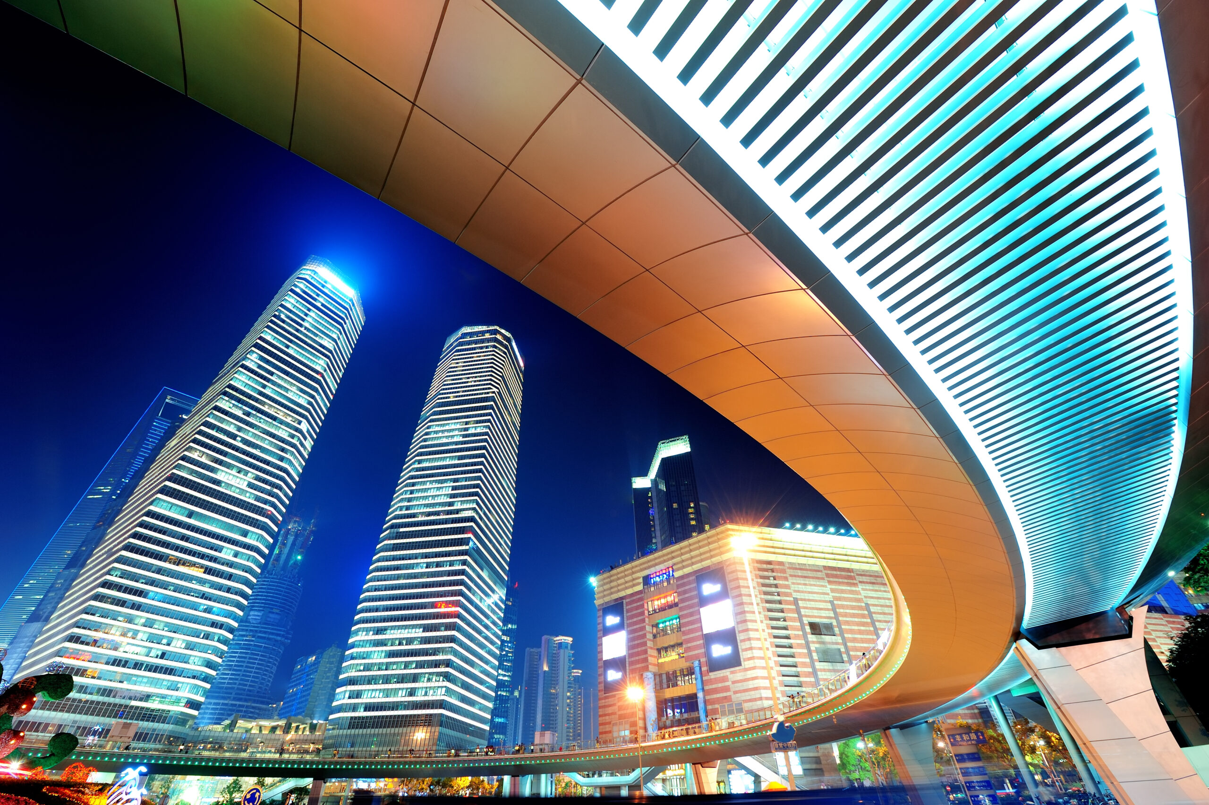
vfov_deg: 81.1
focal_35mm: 14
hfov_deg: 104.3
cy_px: 402
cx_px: 604
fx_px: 470
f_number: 5.6
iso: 200
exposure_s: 1.5
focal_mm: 14
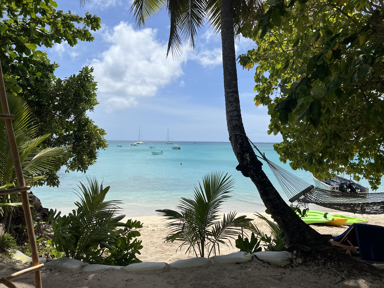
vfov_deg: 53.1
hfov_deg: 67.3
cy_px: 144
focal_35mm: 26
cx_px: 192
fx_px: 288
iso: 50
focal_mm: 5.7
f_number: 1.5
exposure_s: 1/7463
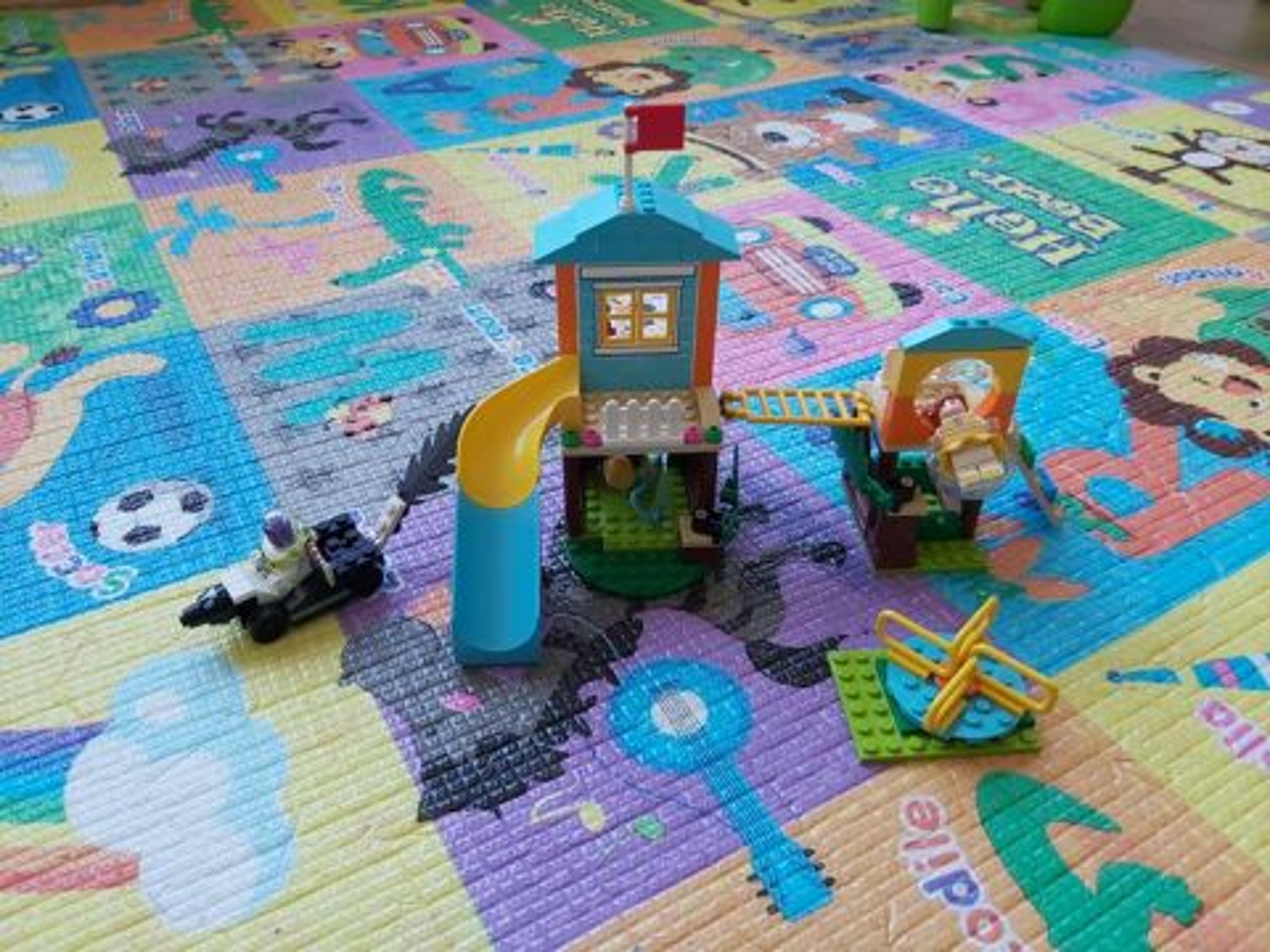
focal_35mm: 26
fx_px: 954
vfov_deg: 53.1
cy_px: 476
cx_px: 635
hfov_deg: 67.3
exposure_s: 1/100
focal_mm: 3.92
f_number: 1.7
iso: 100
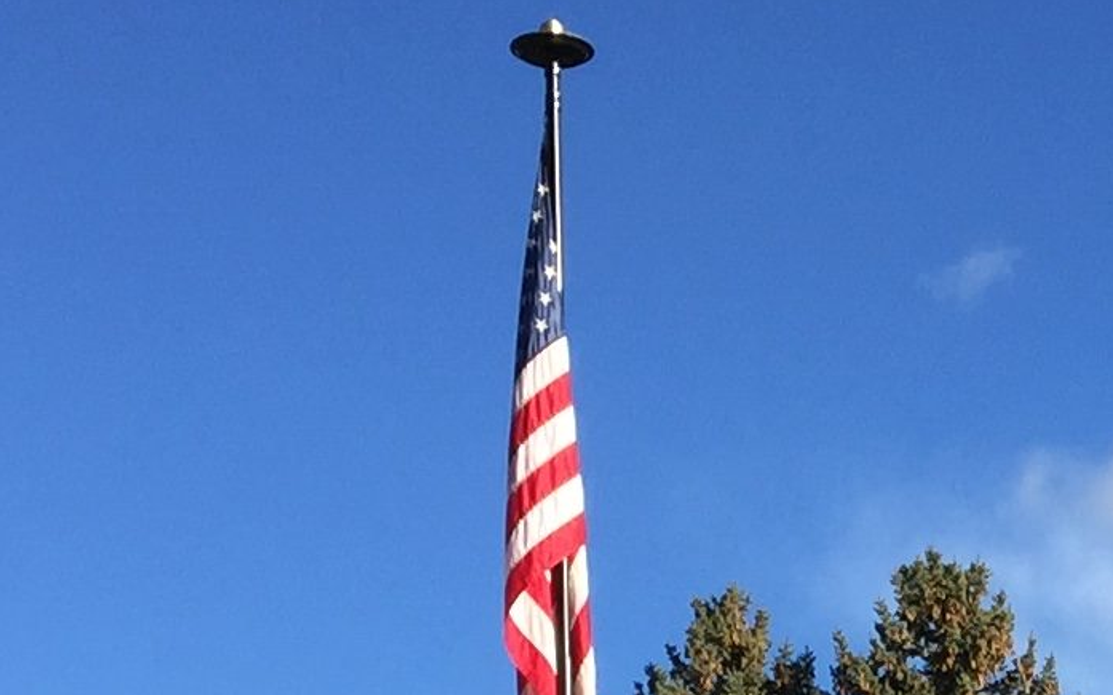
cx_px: 1428
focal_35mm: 144
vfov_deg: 8.2
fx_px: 4366
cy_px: 1769
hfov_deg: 14.0
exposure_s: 1/1412
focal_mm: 4.15
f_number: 2.2
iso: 32
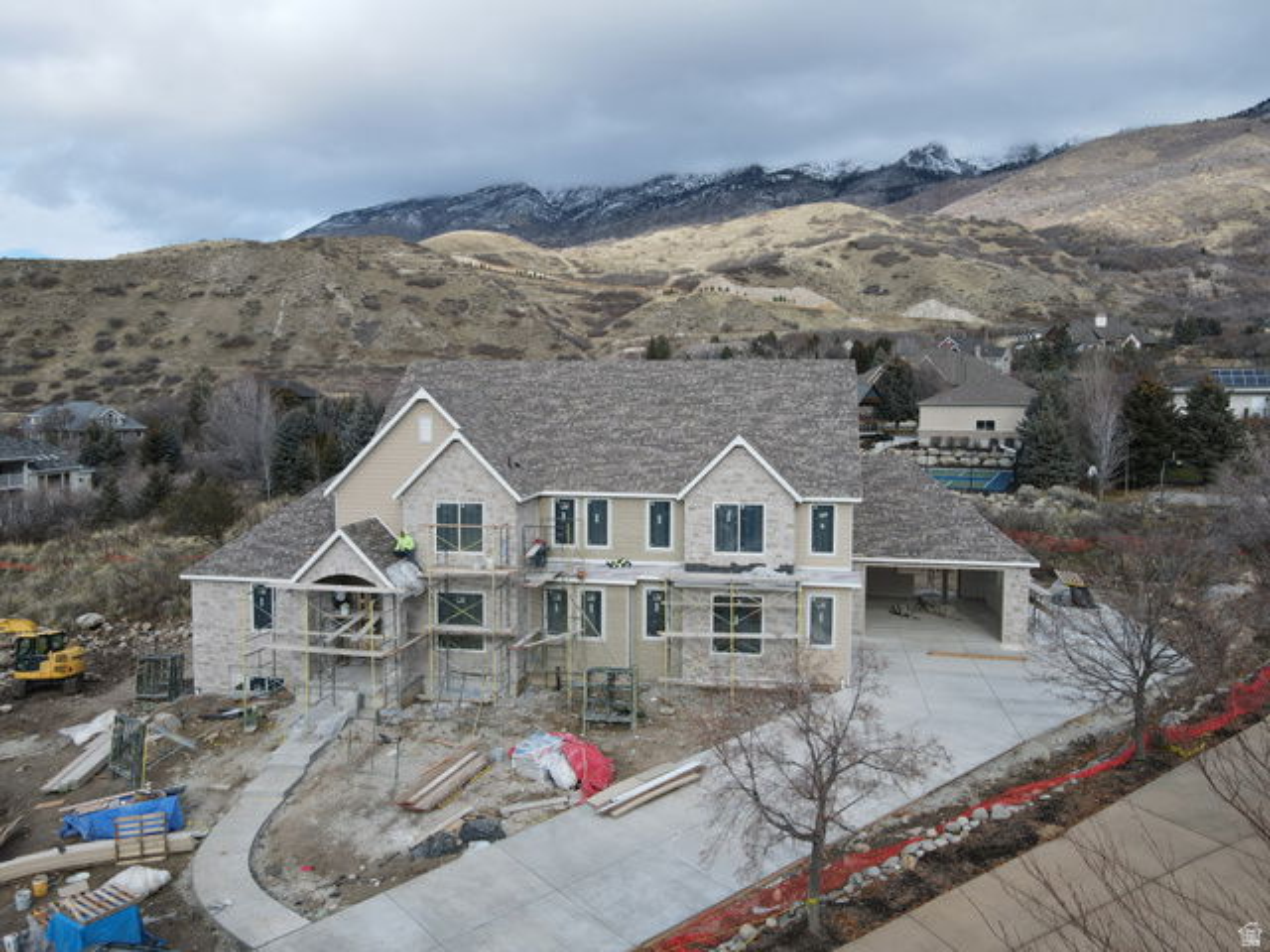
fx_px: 881
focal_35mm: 24
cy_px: 476
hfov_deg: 71.6
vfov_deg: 56.8
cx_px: 635
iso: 100
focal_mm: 4.5
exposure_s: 1/500
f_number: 2.8
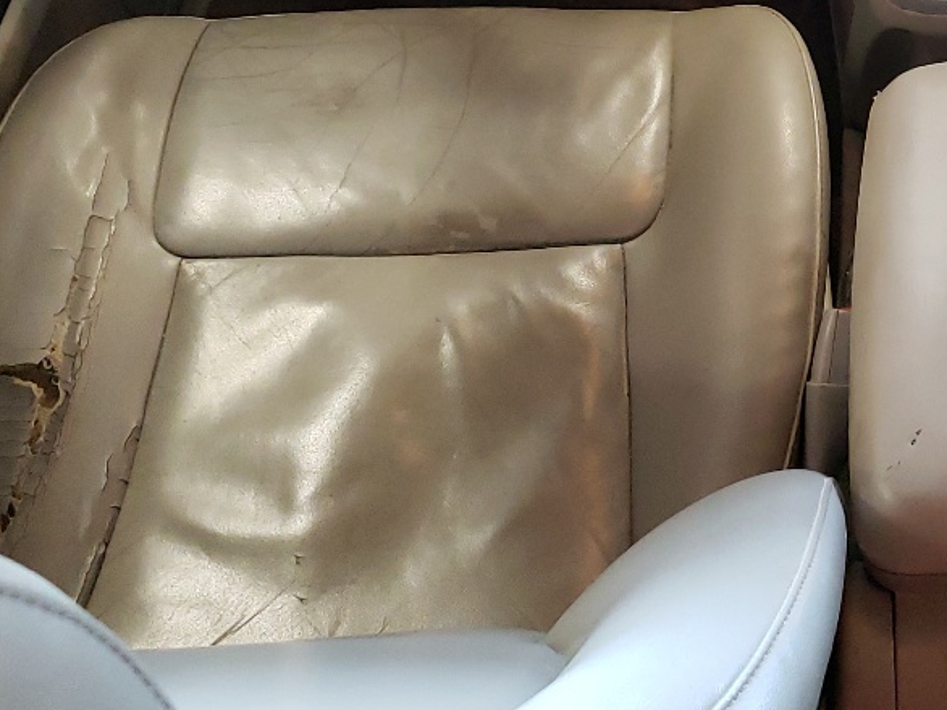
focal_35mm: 71
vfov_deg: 19.9
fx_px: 1942
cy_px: -55
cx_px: 923
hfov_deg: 26.1
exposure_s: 1/40
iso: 267
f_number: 1.5
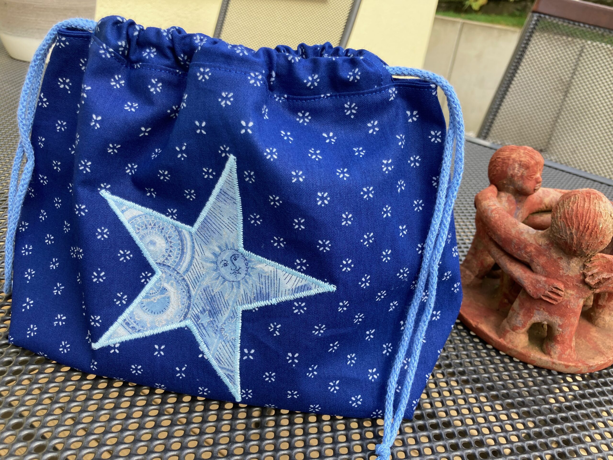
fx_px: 496
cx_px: 306
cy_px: 230
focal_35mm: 28
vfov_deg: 49.7
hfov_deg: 63.4
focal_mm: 3.99
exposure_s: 1/121
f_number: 1.8
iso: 25
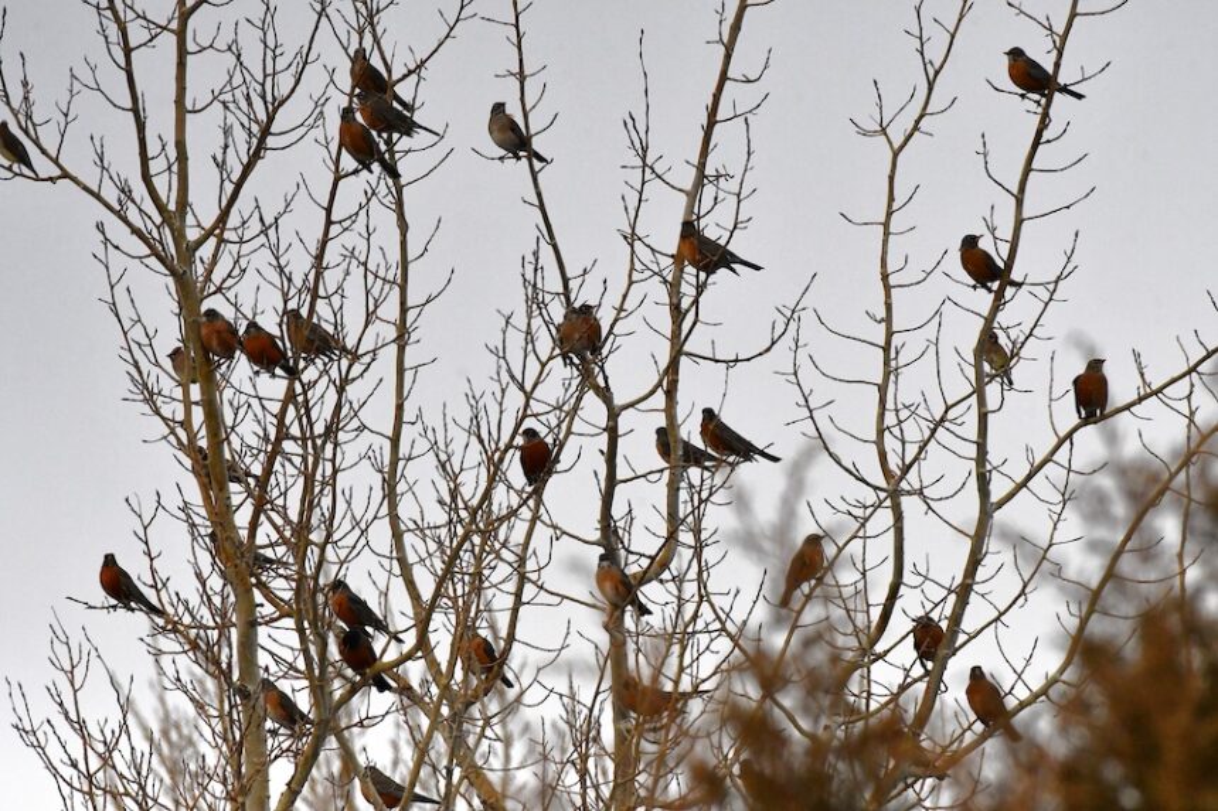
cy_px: 406
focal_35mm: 720
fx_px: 24354
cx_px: 609
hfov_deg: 2.9
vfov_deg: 1.9
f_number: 11
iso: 1600
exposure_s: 1/6400
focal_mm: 480
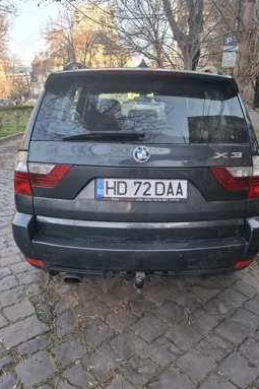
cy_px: 196
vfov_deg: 71.5
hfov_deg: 51.1
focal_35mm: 25
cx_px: 149
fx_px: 270
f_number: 1.8
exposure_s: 1/100
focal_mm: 5.54
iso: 50
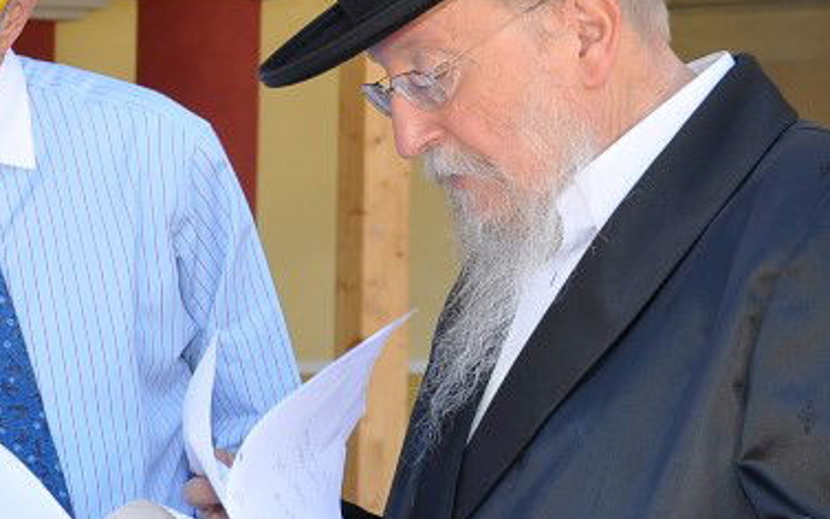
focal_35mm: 131
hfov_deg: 15.7
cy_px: 260
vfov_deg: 10.0
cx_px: 62
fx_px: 2965
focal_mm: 28
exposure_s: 1/125
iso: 200
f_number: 5.6
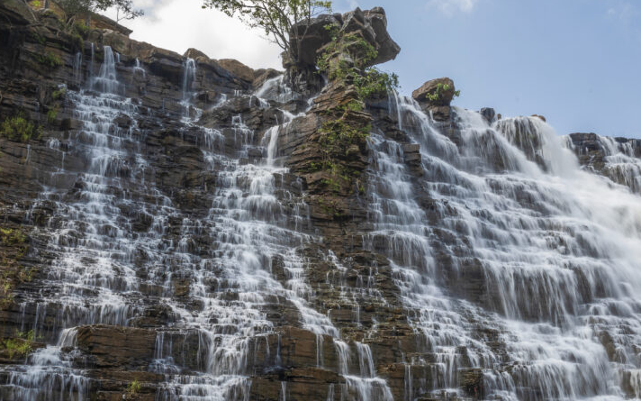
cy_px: 305
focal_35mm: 44
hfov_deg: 44.6
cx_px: 429
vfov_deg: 28.7
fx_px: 769
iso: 100
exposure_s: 1/10
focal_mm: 20
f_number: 25
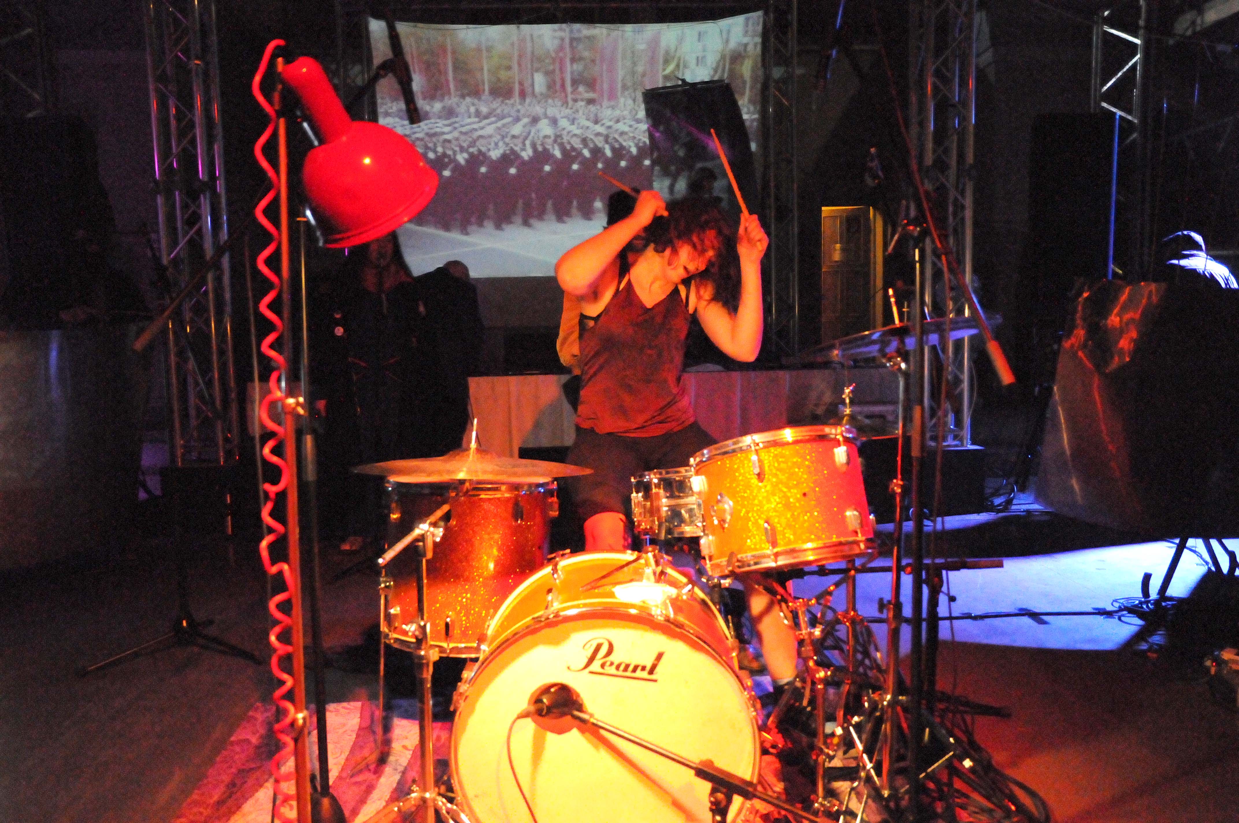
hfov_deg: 73.8
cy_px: 412
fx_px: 825
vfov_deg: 53.0
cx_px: 620
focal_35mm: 24
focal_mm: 16
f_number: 3.5
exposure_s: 1/100
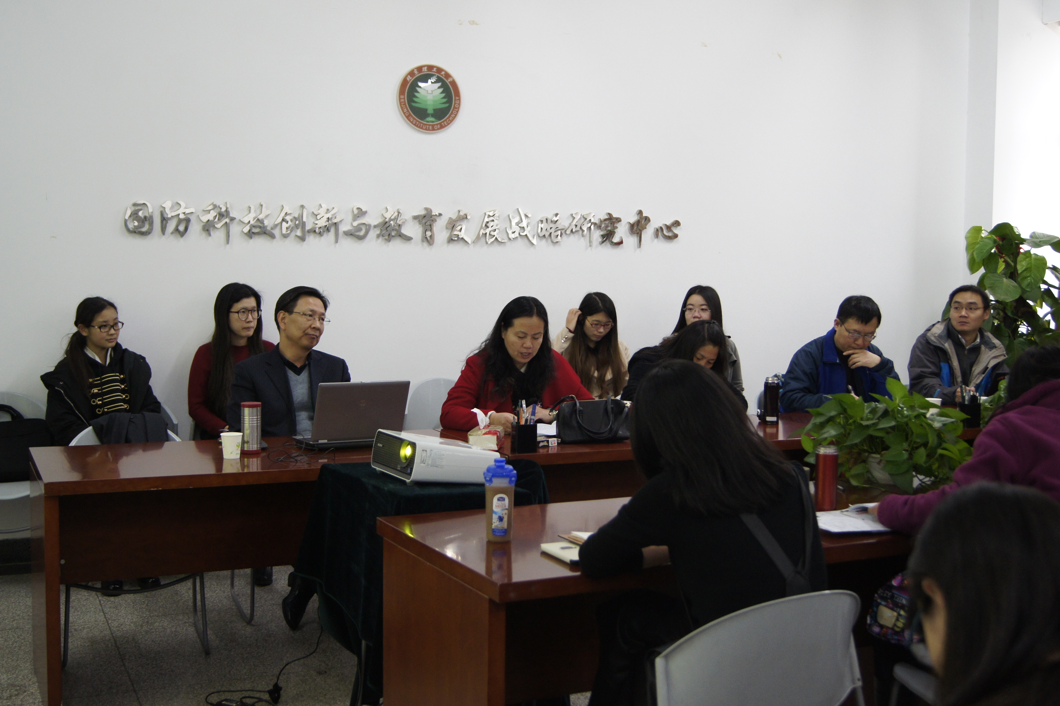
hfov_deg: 46.4
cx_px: 530
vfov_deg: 31.9
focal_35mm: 42
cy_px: 353
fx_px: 1236
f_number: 4.5
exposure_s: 1/50
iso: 1000
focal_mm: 28
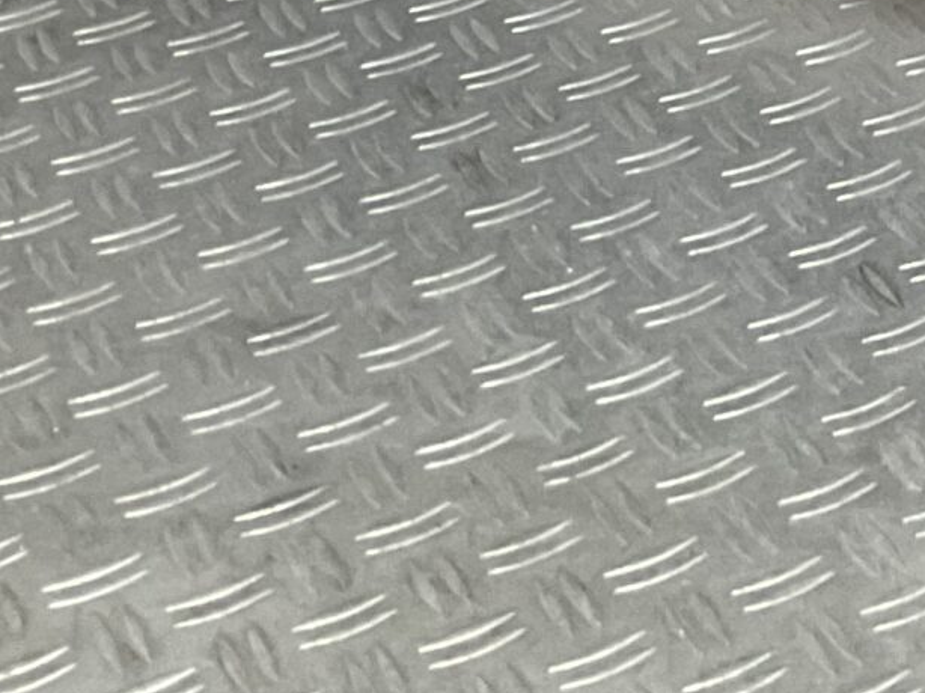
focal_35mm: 121
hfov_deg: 15.4
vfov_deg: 11.2
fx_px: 3232
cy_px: -625
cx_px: 1229
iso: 250
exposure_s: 1/40
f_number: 1.8
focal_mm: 3
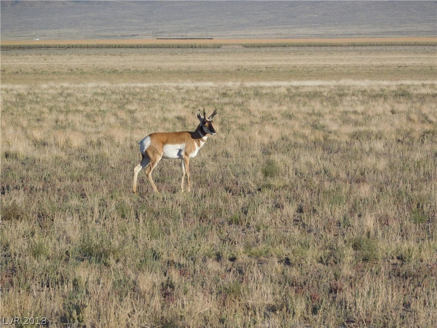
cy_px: 164
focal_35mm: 369
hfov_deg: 5.4
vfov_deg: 4.0
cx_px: 218
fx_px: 4658
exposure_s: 1/500
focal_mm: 65.4
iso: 125
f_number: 5.8
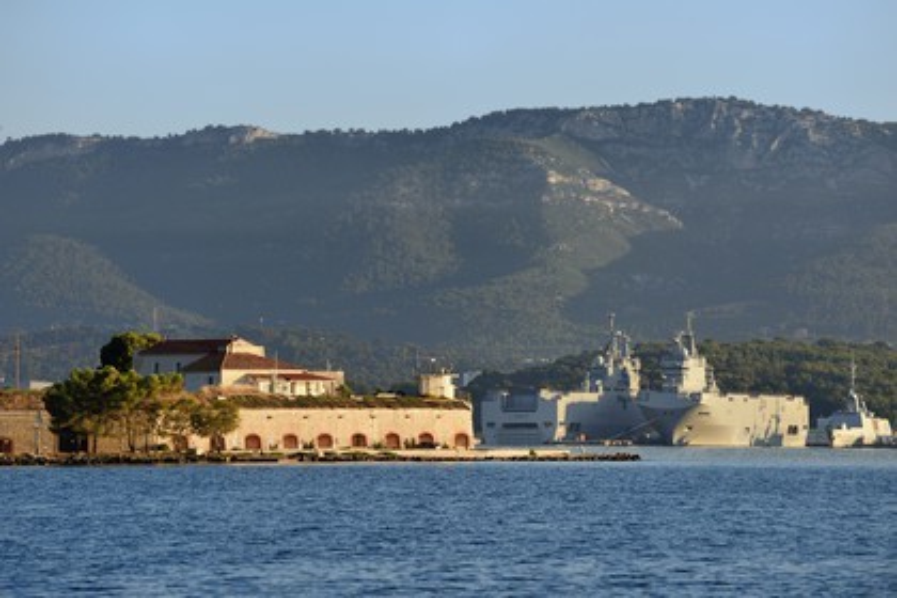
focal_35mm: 200
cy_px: 299
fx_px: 4983
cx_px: 448
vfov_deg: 6.9
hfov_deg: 10.3
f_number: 5.6
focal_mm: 200
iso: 200
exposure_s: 1/640
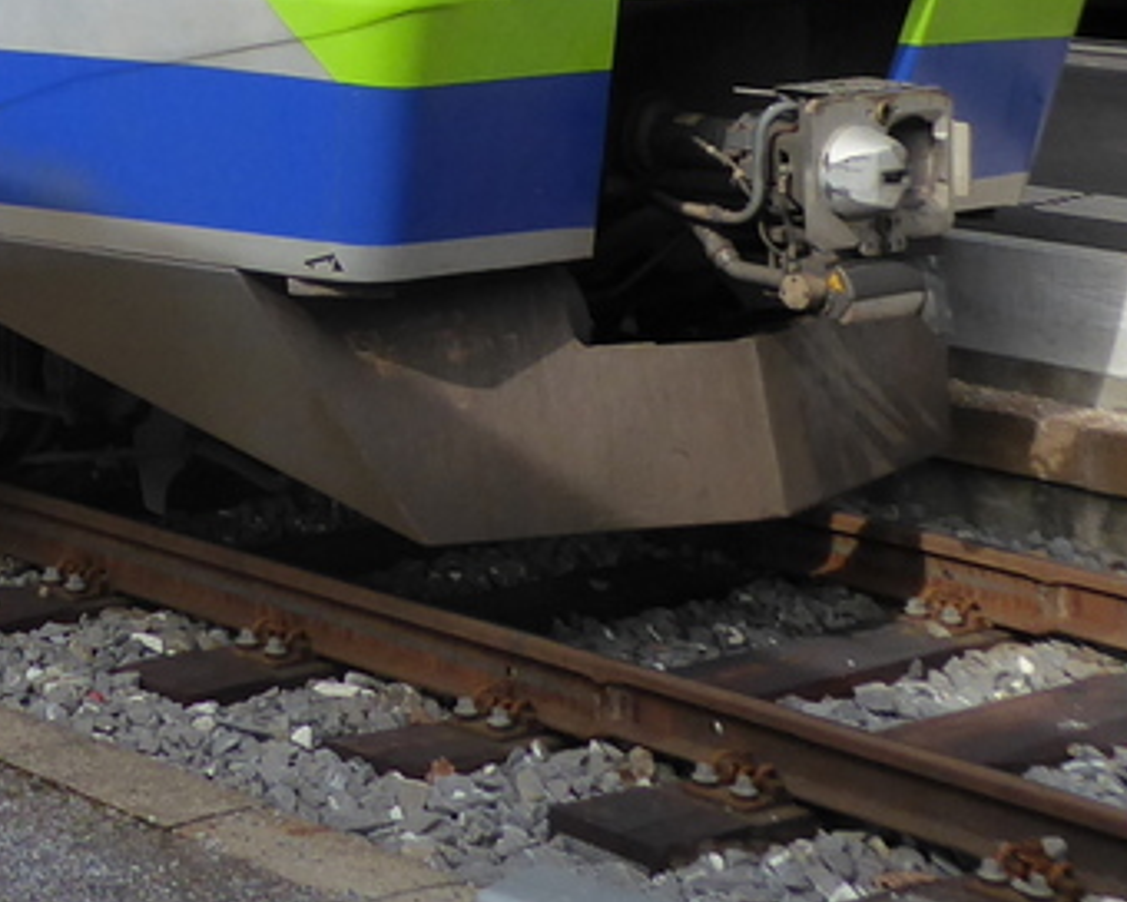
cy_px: -381
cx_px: -394
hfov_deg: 17.8
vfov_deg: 14.5
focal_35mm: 100
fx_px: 3335
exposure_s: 1/400
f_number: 3.5
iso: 125
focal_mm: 5
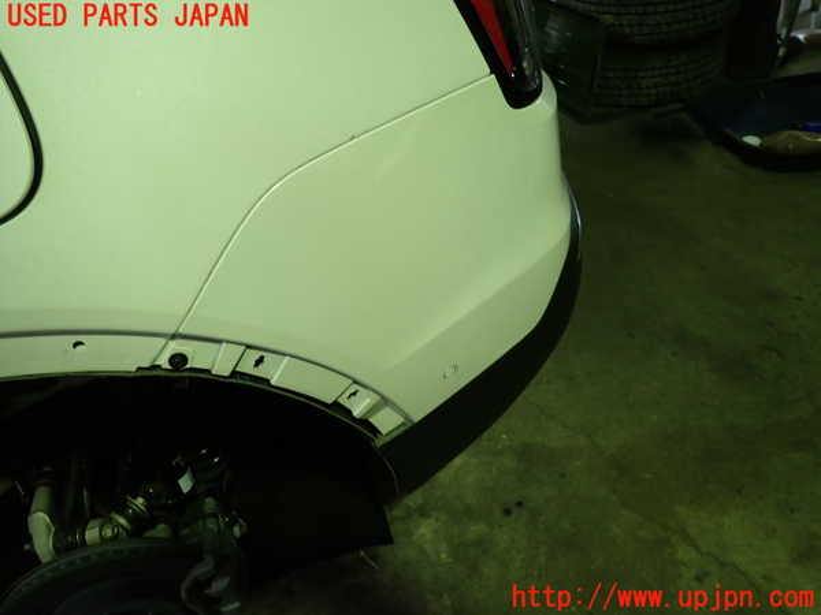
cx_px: 410
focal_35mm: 25
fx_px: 593
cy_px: 308
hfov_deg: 69.4
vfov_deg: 54.9
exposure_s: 1/60
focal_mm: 4.5
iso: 200
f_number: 2
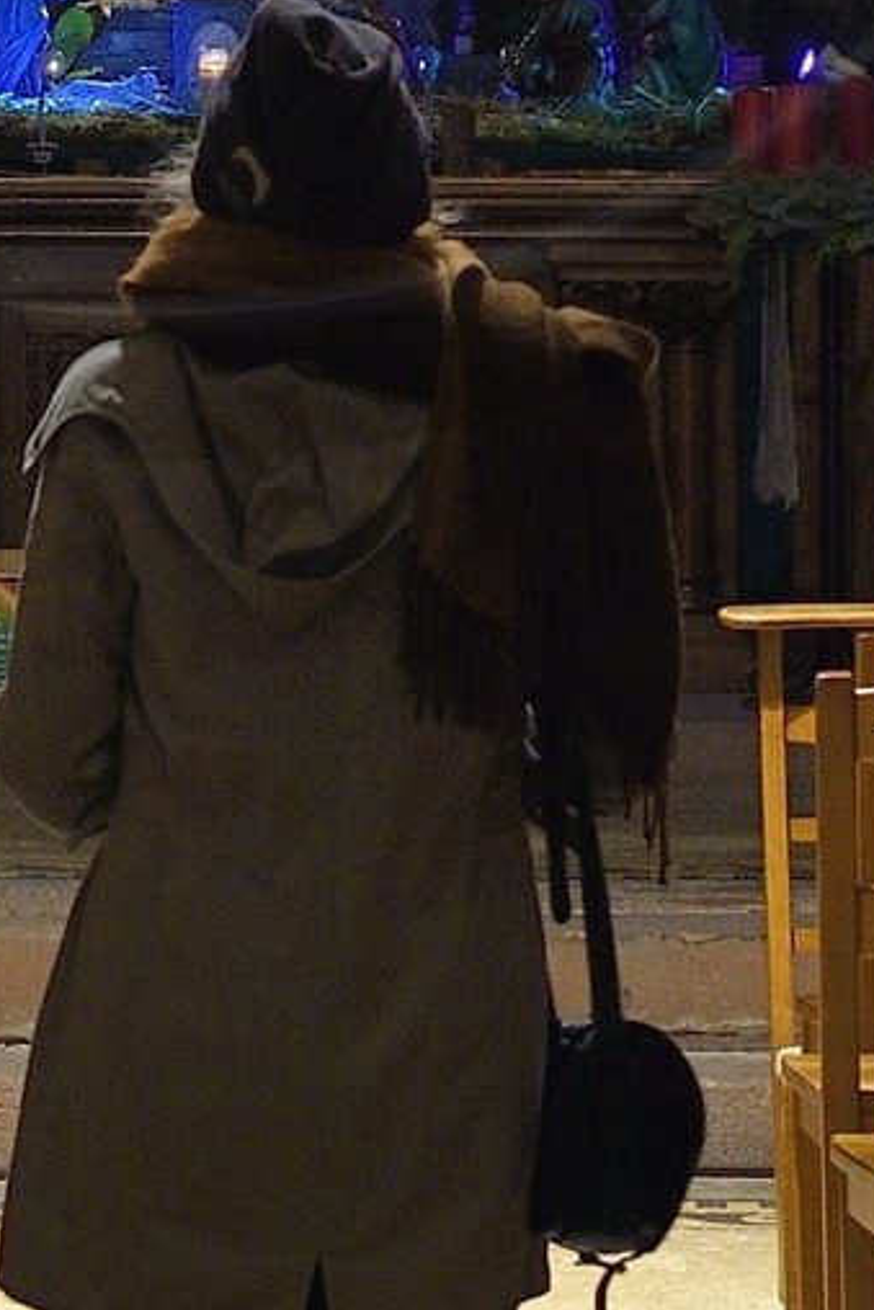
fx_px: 8588
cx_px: 150
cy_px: -750
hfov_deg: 5.8
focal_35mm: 236
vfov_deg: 8.5
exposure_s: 1/20
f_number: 5.6
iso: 1600
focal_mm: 50
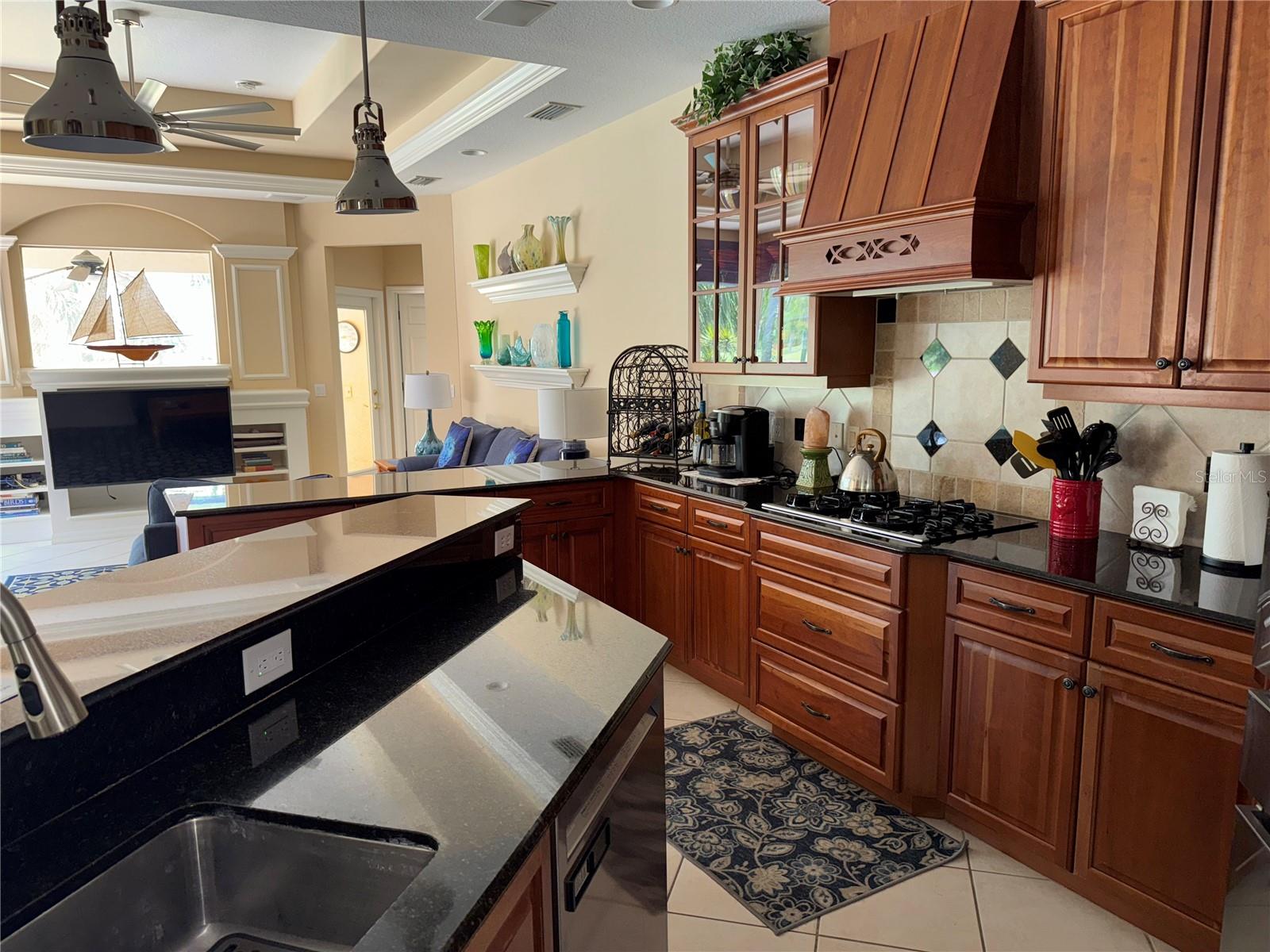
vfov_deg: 56.8
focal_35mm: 24
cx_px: 635
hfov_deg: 71.6
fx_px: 881
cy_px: 476
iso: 80
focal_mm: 6.76
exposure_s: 1/19
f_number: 1.78
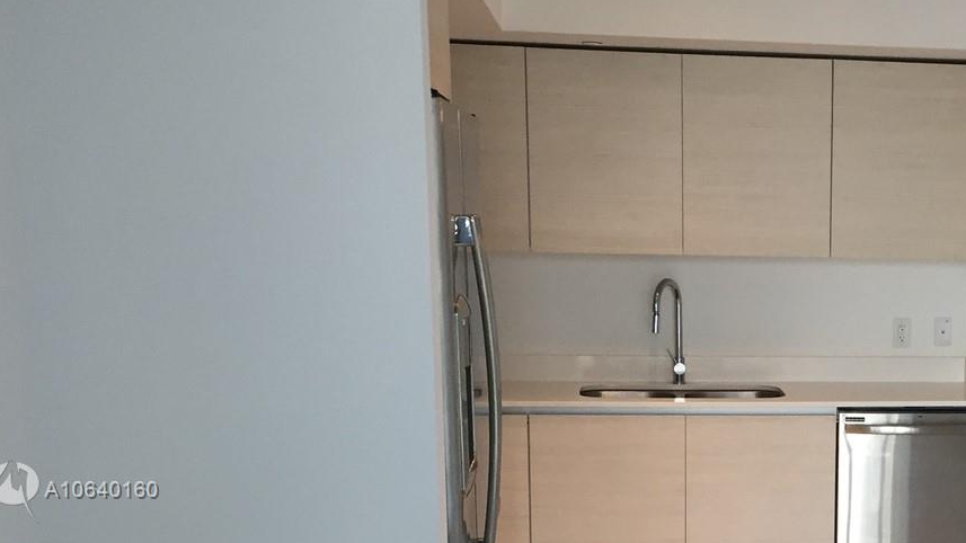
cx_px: 881
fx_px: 1511
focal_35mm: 59
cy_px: 491
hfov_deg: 33.5
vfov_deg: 20.0
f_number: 2.2
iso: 40
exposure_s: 1/40
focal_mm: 4.15
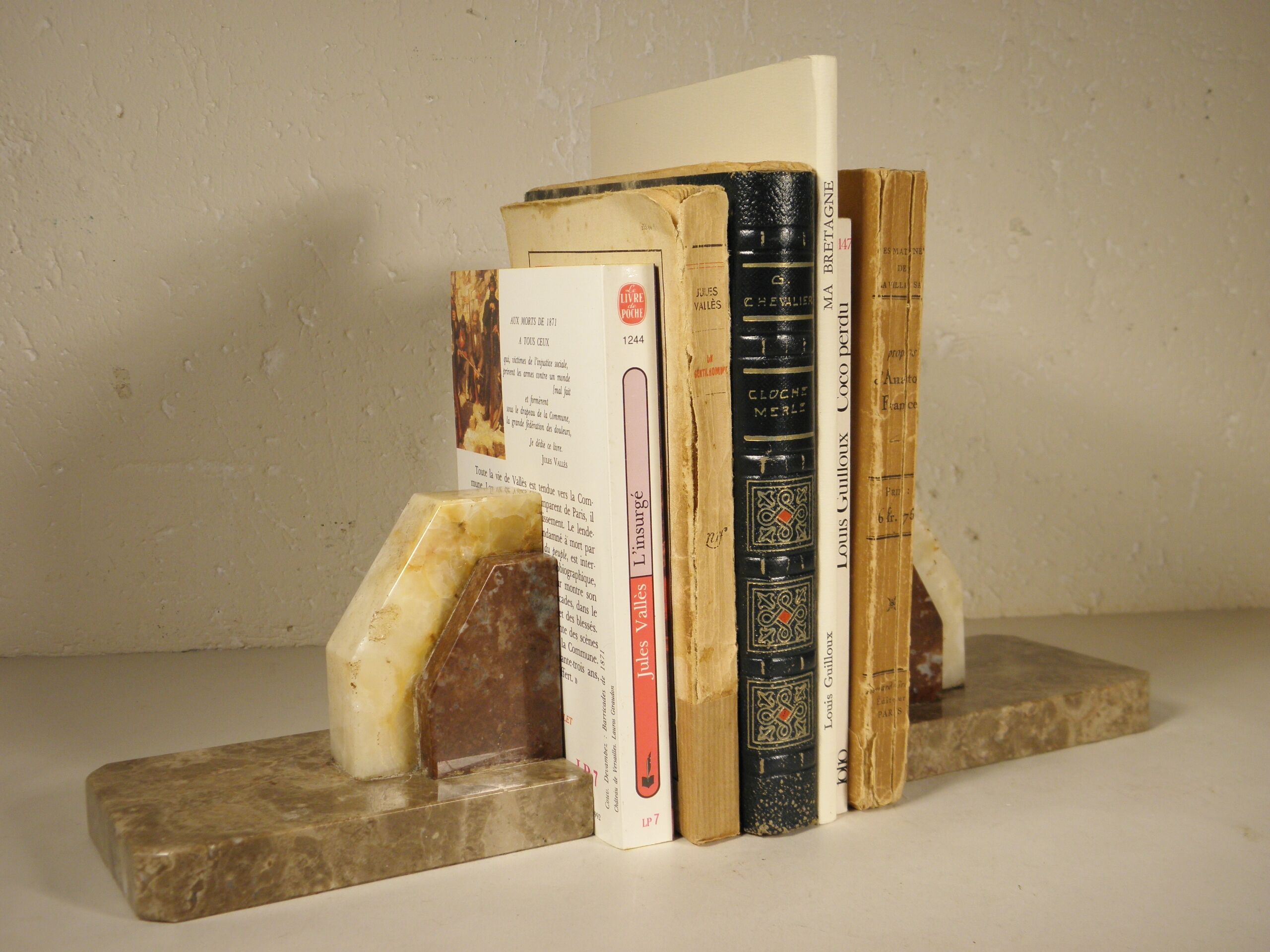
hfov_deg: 47.9
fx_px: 1431
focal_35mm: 39
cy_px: 476
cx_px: 635
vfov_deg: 36.8
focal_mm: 7.1
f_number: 3.8
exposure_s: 1/80
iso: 100
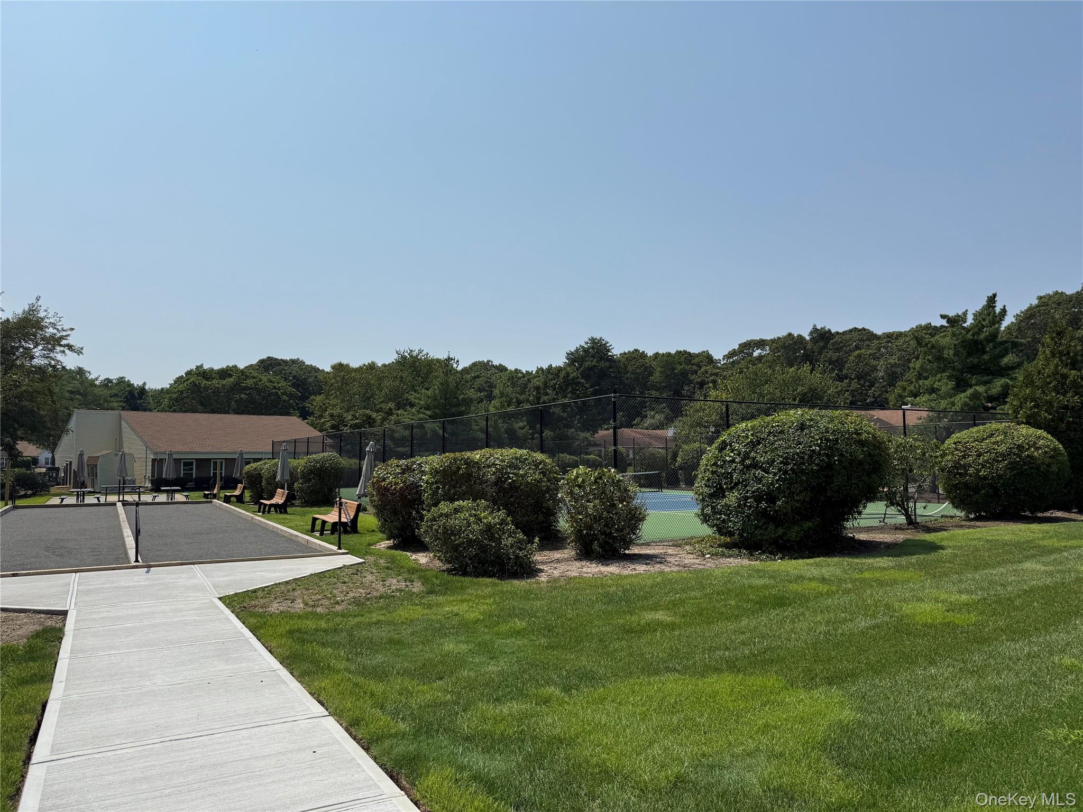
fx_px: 751
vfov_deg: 56.8
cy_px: 406
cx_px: 542
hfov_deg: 71.6
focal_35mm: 24
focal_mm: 6.76
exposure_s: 1/10309
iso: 80
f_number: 1.78
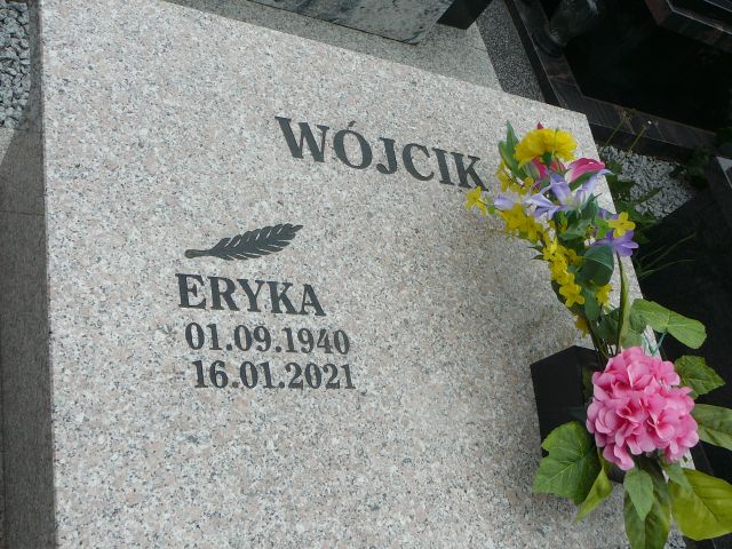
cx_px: 366
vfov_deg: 35.1
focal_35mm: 41
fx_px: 867
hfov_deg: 45.8
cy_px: 274
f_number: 5
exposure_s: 1/400
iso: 80
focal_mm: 6.1
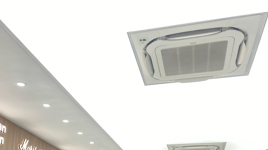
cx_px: 107
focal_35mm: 46
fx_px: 327
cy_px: 147
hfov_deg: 44.4
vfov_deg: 24.8
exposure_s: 1/100
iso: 32
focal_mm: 4.25
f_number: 1.8
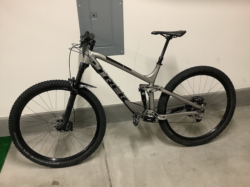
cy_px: 94
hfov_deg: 58.4
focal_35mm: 31
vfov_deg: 45.4
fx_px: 224
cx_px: 125
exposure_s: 1/30
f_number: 2.4
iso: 320
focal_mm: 3.3
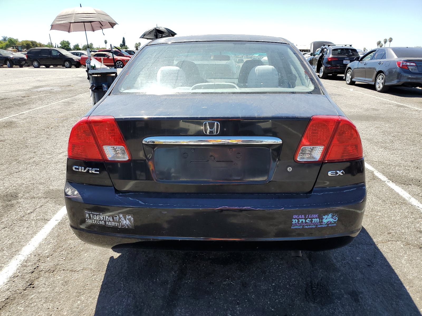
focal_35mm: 26
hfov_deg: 67.3
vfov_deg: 53.1
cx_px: 211
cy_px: 158
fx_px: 317
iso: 50
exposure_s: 1/1429
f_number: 1.5
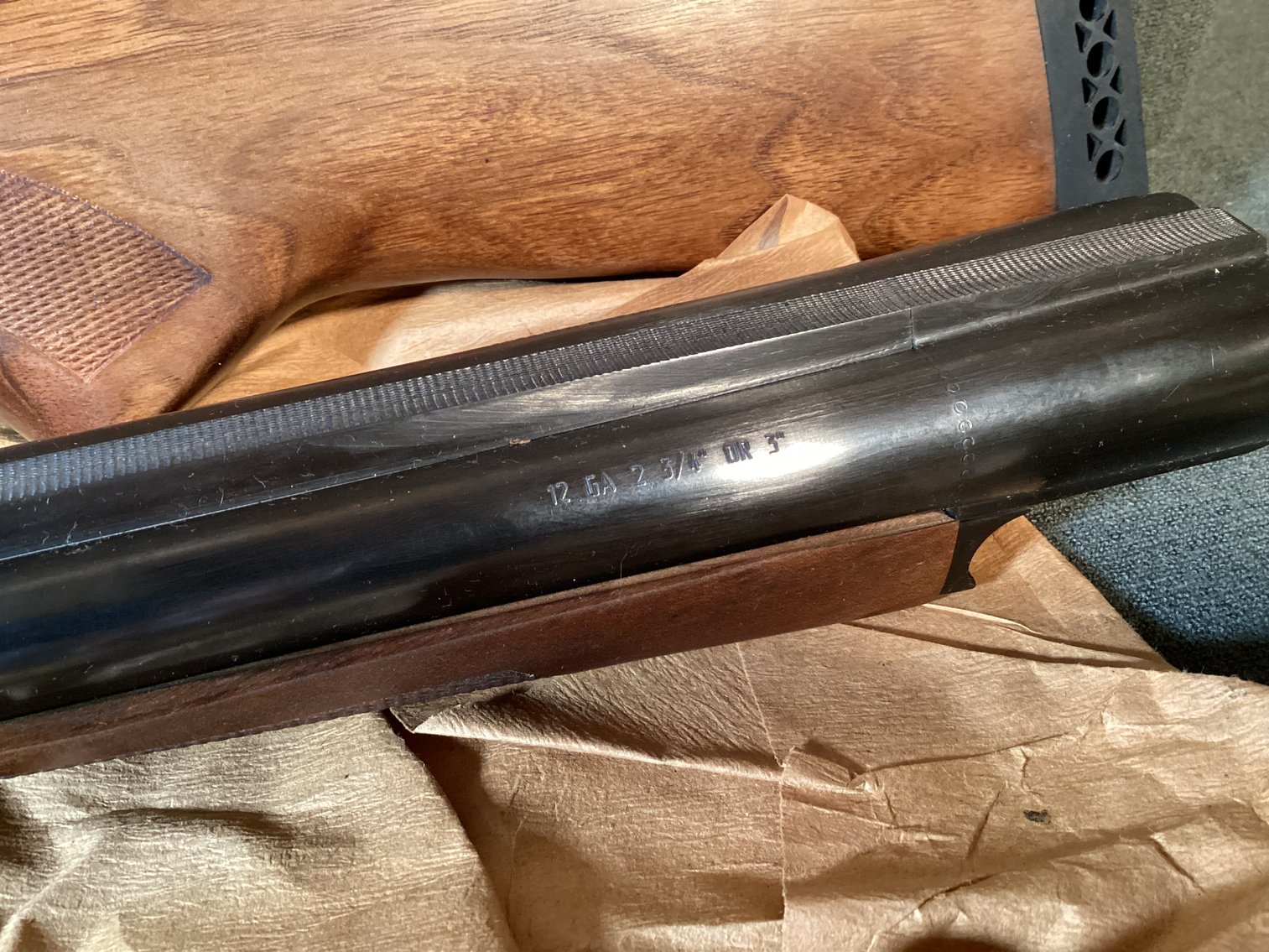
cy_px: 476
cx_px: 634
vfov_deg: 45.4
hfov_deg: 58.3
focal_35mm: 31
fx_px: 1137
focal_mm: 3.3
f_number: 2.4
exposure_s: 1/30
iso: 400
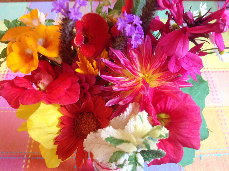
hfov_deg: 52.7
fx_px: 231
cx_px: 114
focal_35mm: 35
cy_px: 86
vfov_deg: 40.6
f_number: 2.4
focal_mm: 4.28
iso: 160
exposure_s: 1/15
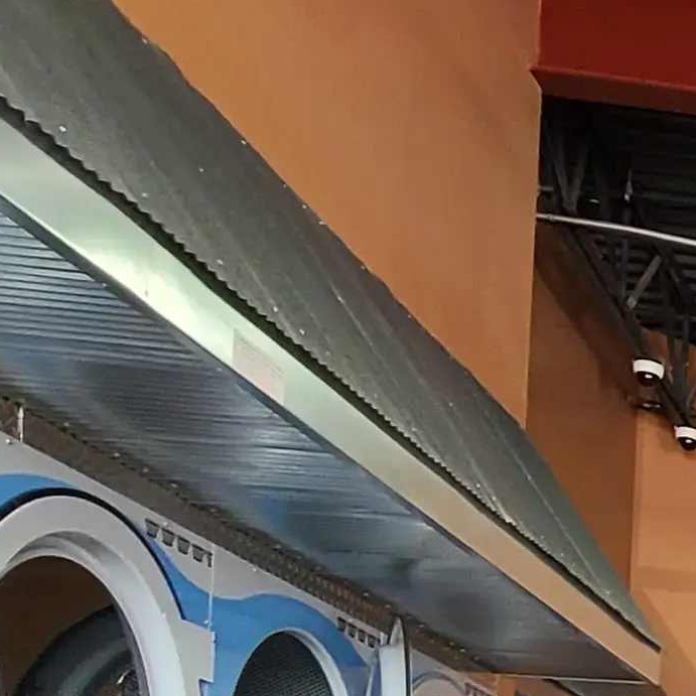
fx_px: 1524
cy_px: 910
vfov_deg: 22.9
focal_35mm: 67
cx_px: 1455
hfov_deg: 17.2
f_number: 2.2
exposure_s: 1/60
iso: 160
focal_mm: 2.2
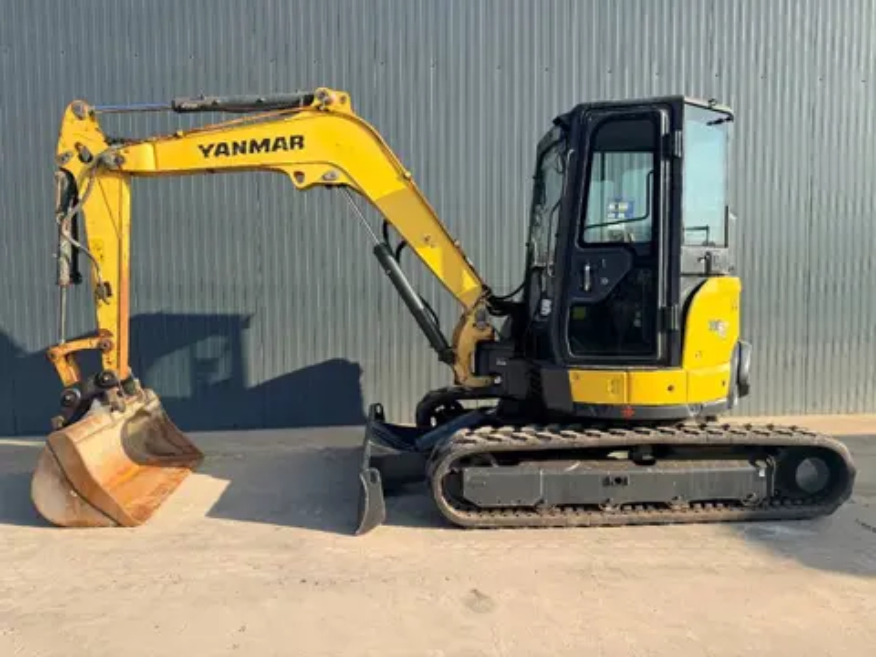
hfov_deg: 71.6
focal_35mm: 24
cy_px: 328
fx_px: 607
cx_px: 438
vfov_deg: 56.8
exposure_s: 1/1901
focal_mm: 6.76
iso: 80
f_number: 1.78
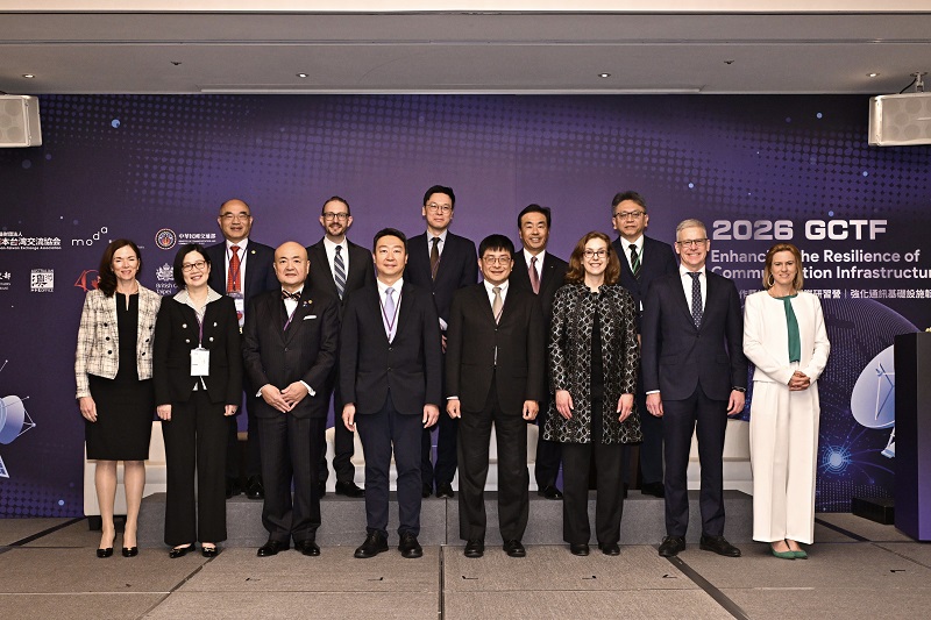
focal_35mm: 34
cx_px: 466
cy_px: 310
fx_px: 879
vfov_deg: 38.9
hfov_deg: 55.8
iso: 3200
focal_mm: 34
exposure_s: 1/160
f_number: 5.6
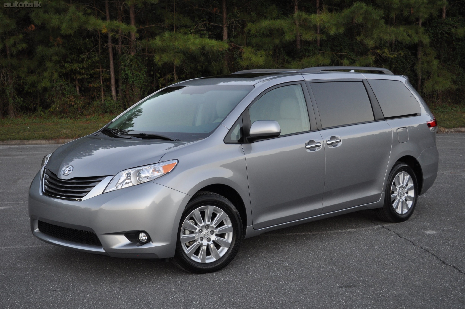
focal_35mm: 54
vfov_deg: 25.0
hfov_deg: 36.9
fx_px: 697
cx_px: 232
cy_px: 154
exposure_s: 1/60
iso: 400
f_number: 5
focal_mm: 36
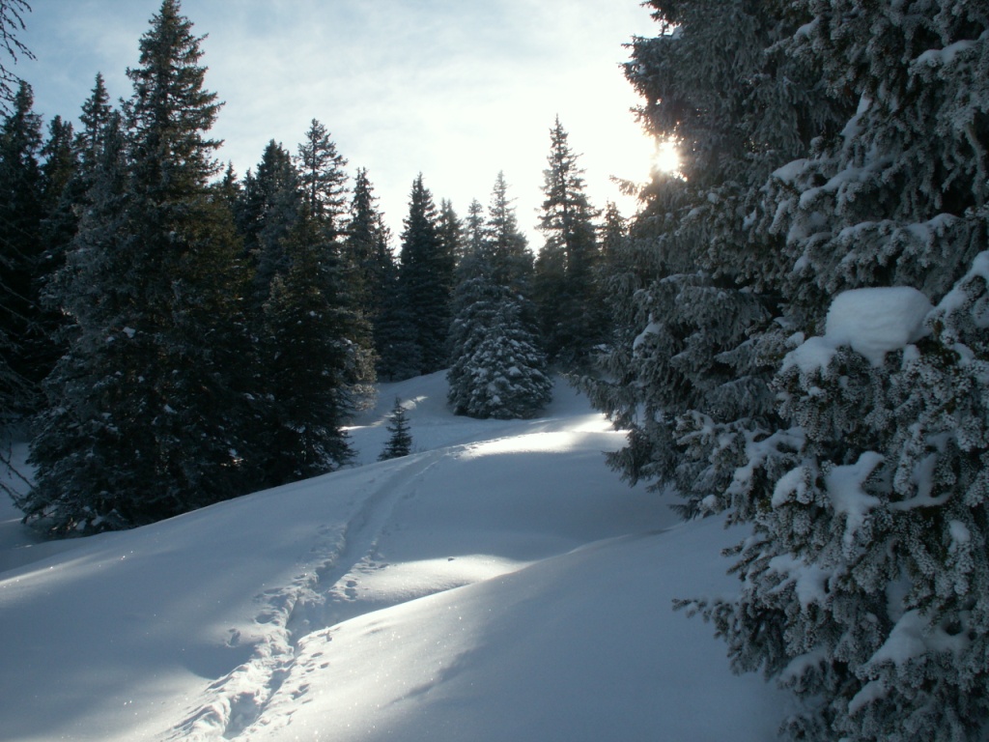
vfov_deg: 40.7
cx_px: 494
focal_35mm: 35
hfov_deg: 52.6
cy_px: 371
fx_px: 1000
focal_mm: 5.86
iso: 50
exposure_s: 1/200
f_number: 7.1
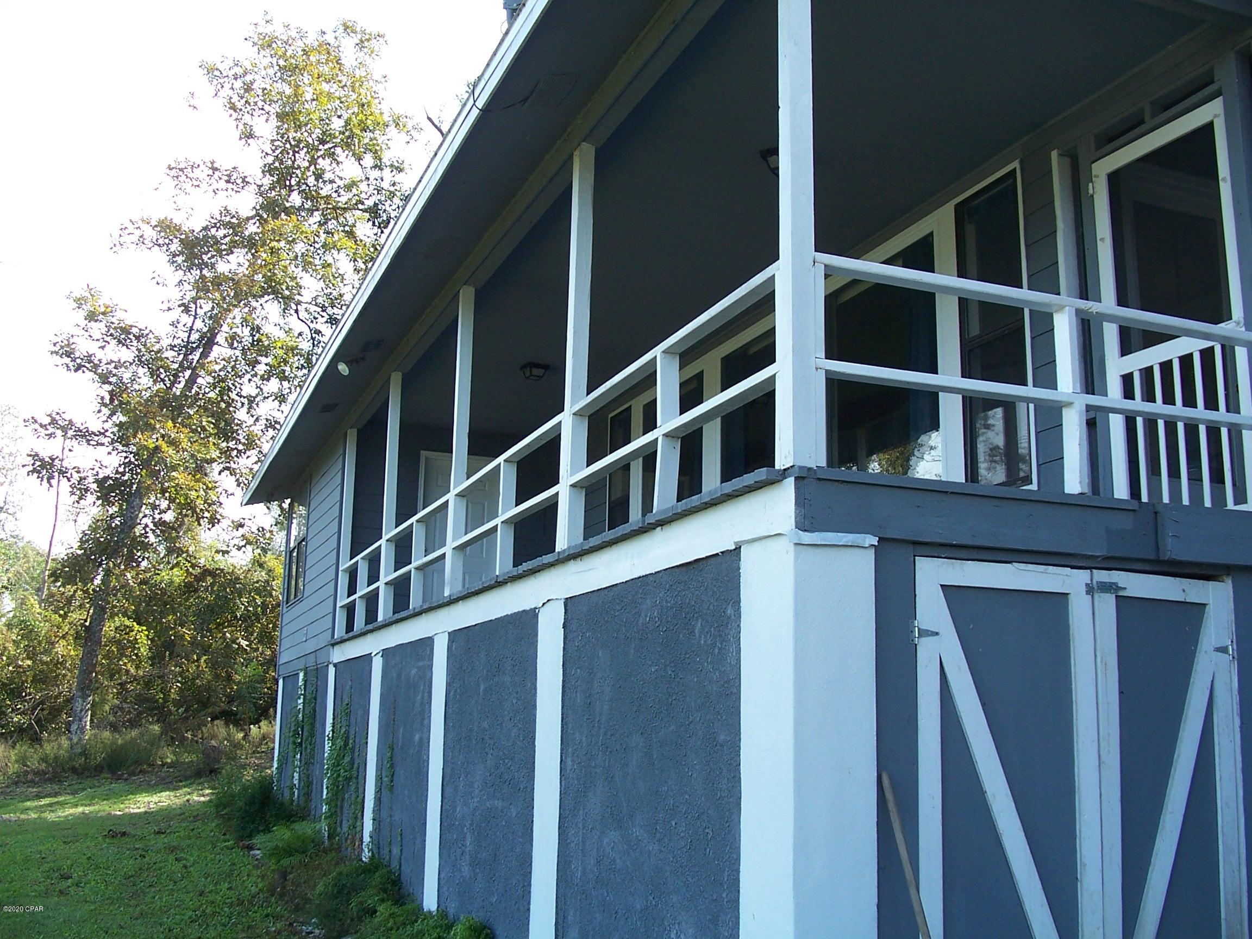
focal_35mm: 35
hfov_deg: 52.6
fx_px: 1266
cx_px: 626
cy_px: 470
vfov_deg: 40.7
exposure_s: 1/250
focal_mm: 6
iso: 80
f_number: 2.8
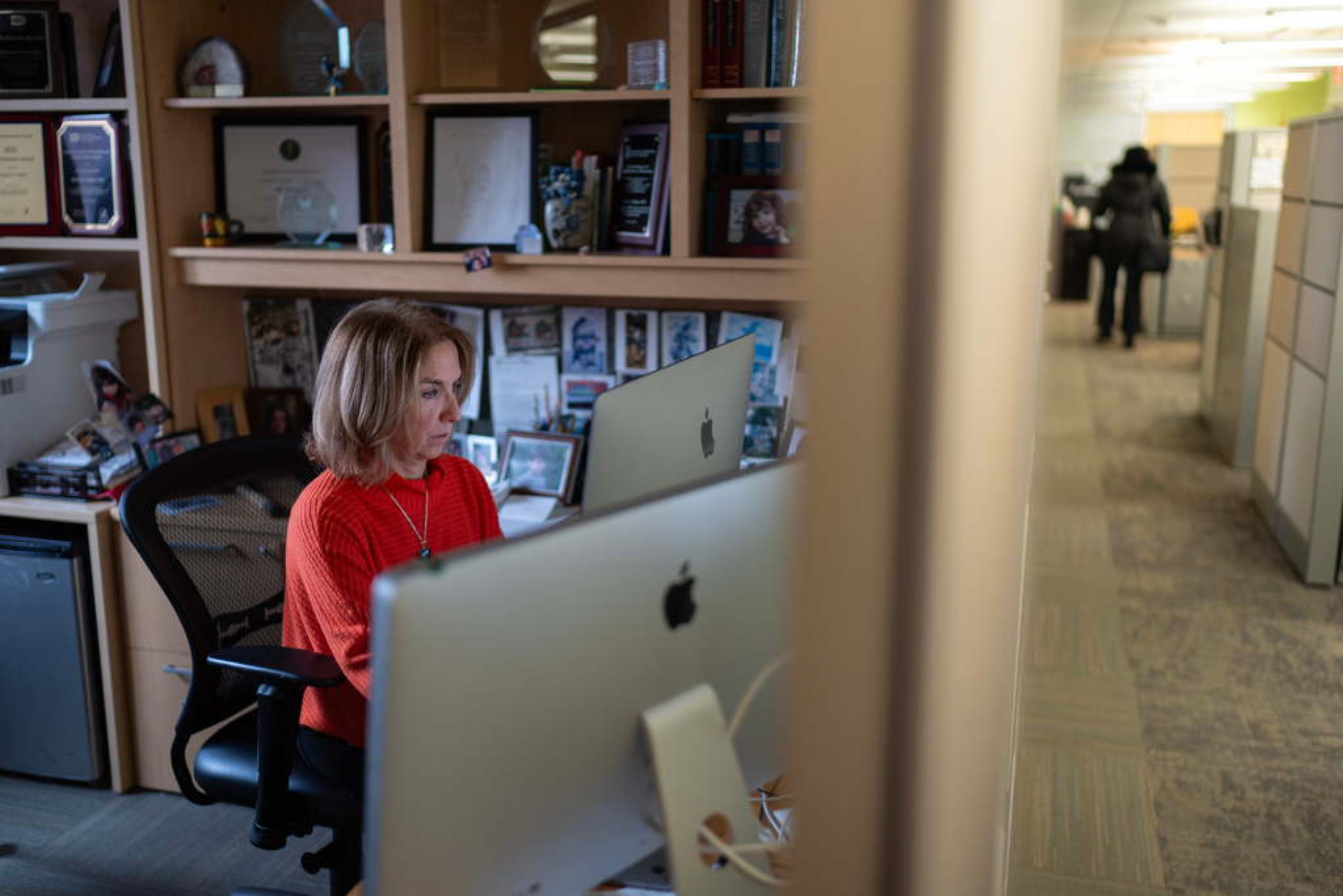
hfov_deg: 54.4
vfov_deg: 37.9
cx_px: 672
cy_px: 448
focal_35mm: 35
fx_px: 1306
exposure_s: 1/125
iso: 400
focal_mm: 35
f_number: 1.4
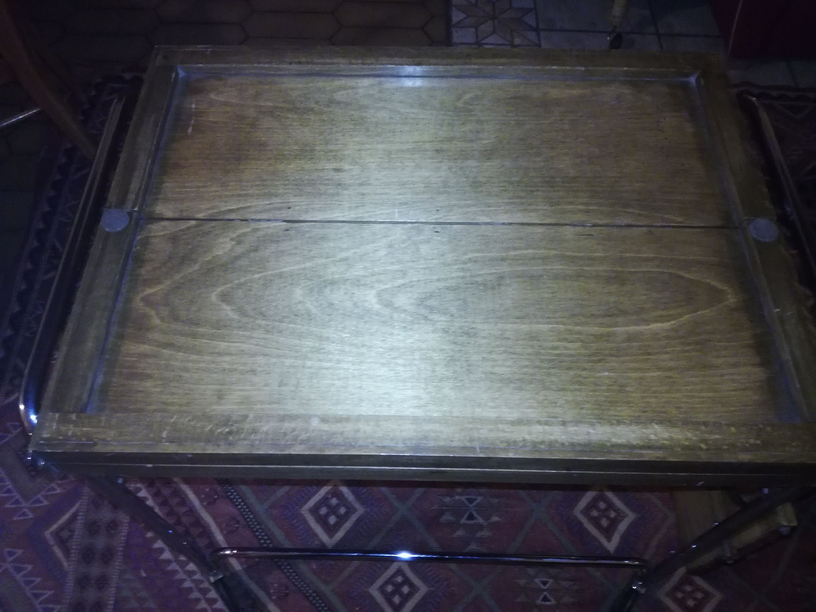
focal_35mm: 27
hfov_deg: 65.3
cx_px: 408
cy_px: 306
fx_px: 636
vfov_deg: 51.4
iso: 1000
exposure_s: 1/14.3
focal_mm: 3.79
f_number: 2
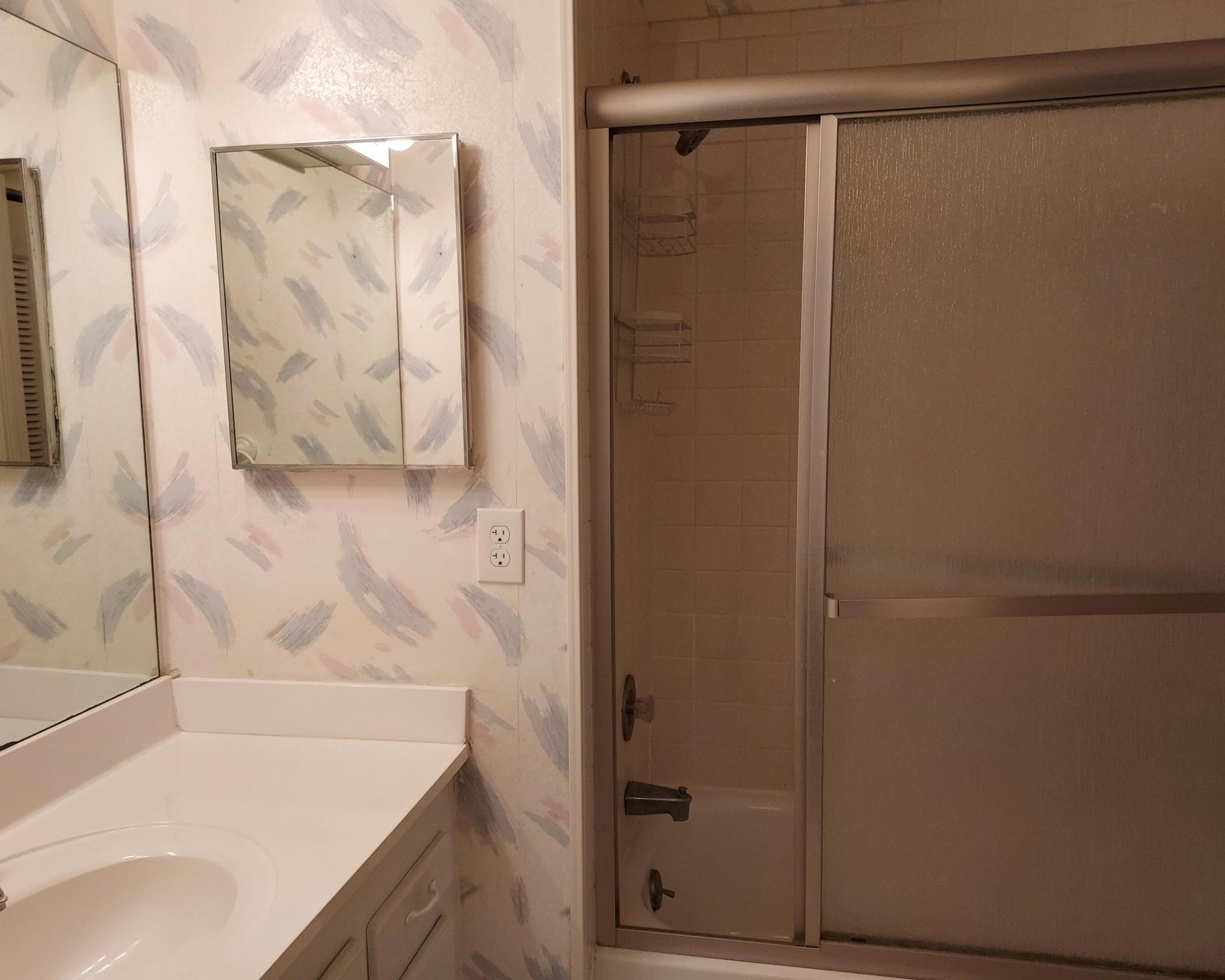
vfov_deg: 54.9
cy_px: 506
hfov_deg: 66.0
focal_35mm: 26
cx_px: 580
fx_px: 943
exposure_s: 1/60
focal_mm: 4.6
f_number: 1.8
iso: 160
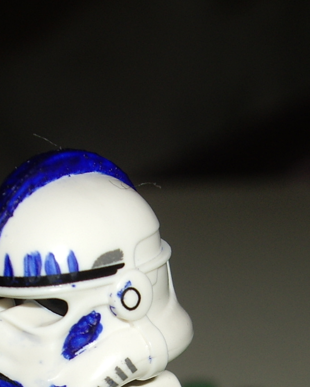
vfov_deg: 11.4
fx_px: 1903
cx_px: 143
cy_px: 441
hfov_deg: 9.3
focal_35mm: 166
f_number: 6.8
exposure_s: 1/60
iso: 50
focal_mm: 11.5
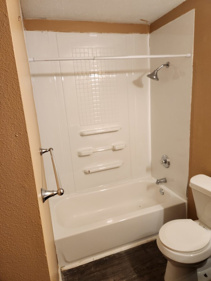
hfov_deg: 58.9
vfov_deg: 73.9
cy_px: 140
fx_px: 187
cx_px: 106
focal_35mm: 23
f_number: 1.8
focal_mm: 5.4
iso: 250
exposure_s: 1/120
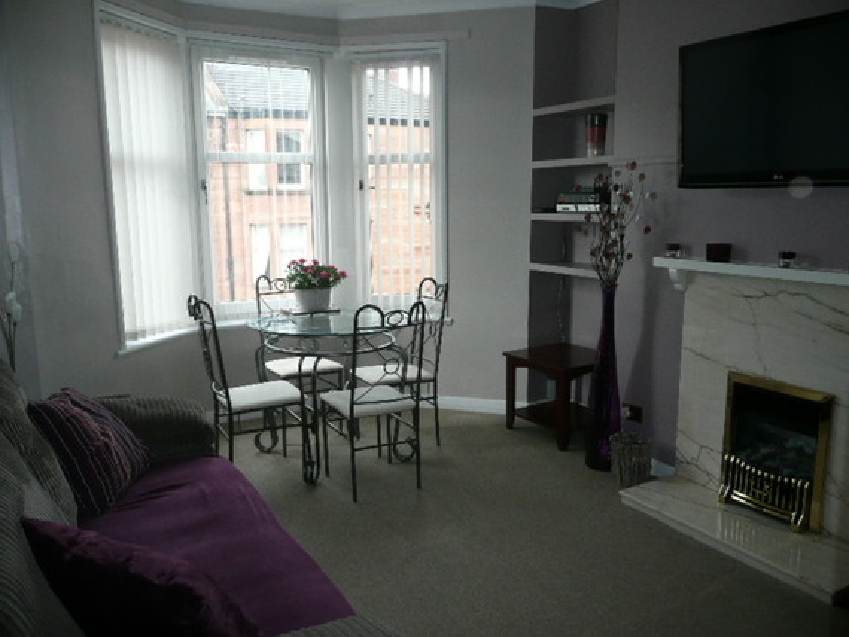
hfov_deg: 63.4
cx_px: 424
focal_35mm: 28
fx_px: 687
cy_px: 318
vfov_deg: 49.8
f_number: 3.3
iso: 100
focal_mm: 4.6
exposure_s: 1/50
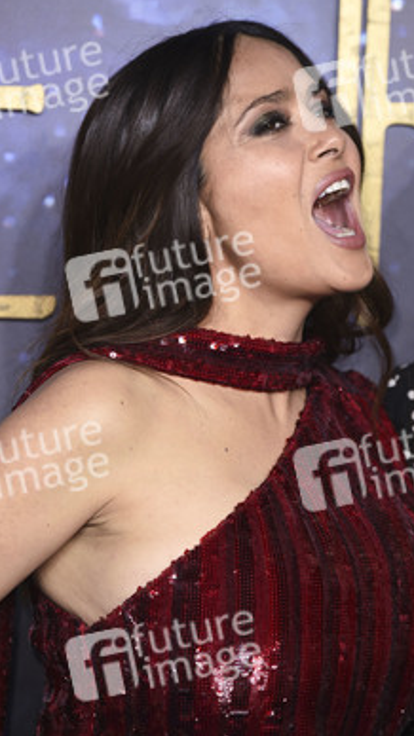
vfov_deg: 6.9
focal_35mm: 313
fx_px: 6114
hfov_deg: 3.9
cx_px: 218
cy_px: 372
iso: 1000
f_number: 5.6
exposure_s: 1/250
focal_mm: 290
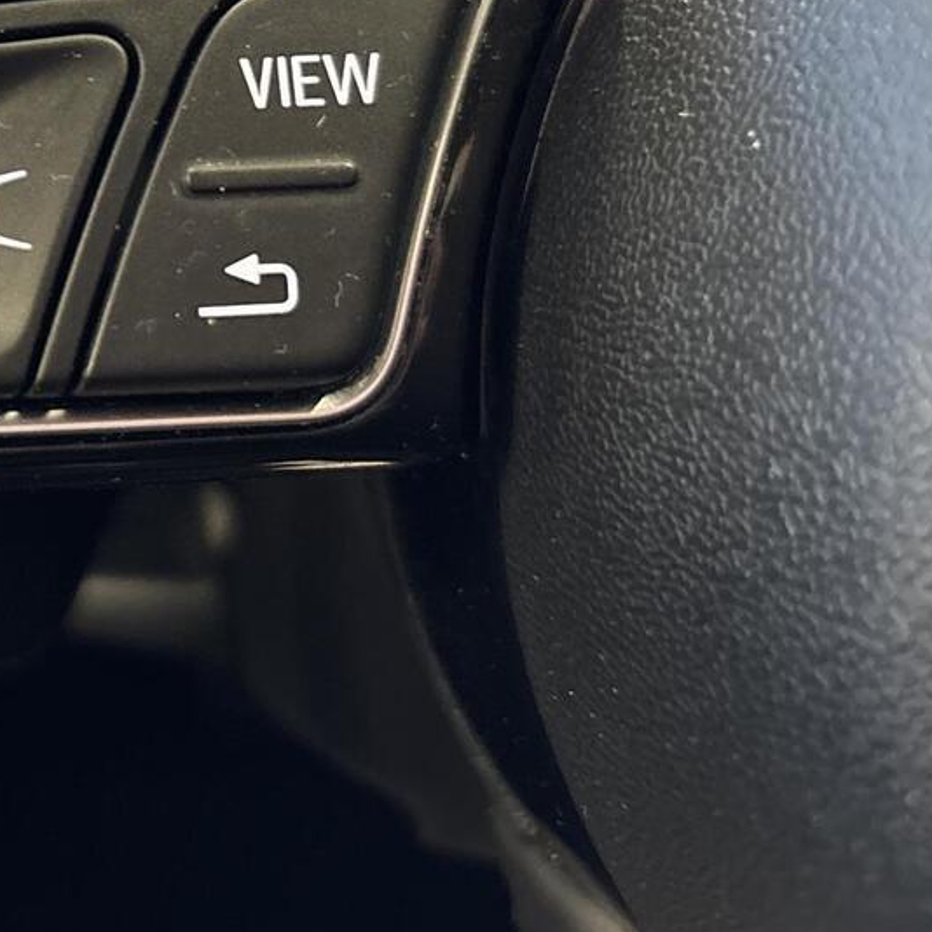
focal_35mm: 62
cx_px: -220
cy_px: 26
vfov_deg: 26.4
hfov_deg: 24.7
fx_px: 1889
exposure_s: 1/33
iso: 640
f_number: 1.6
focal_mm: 5.96
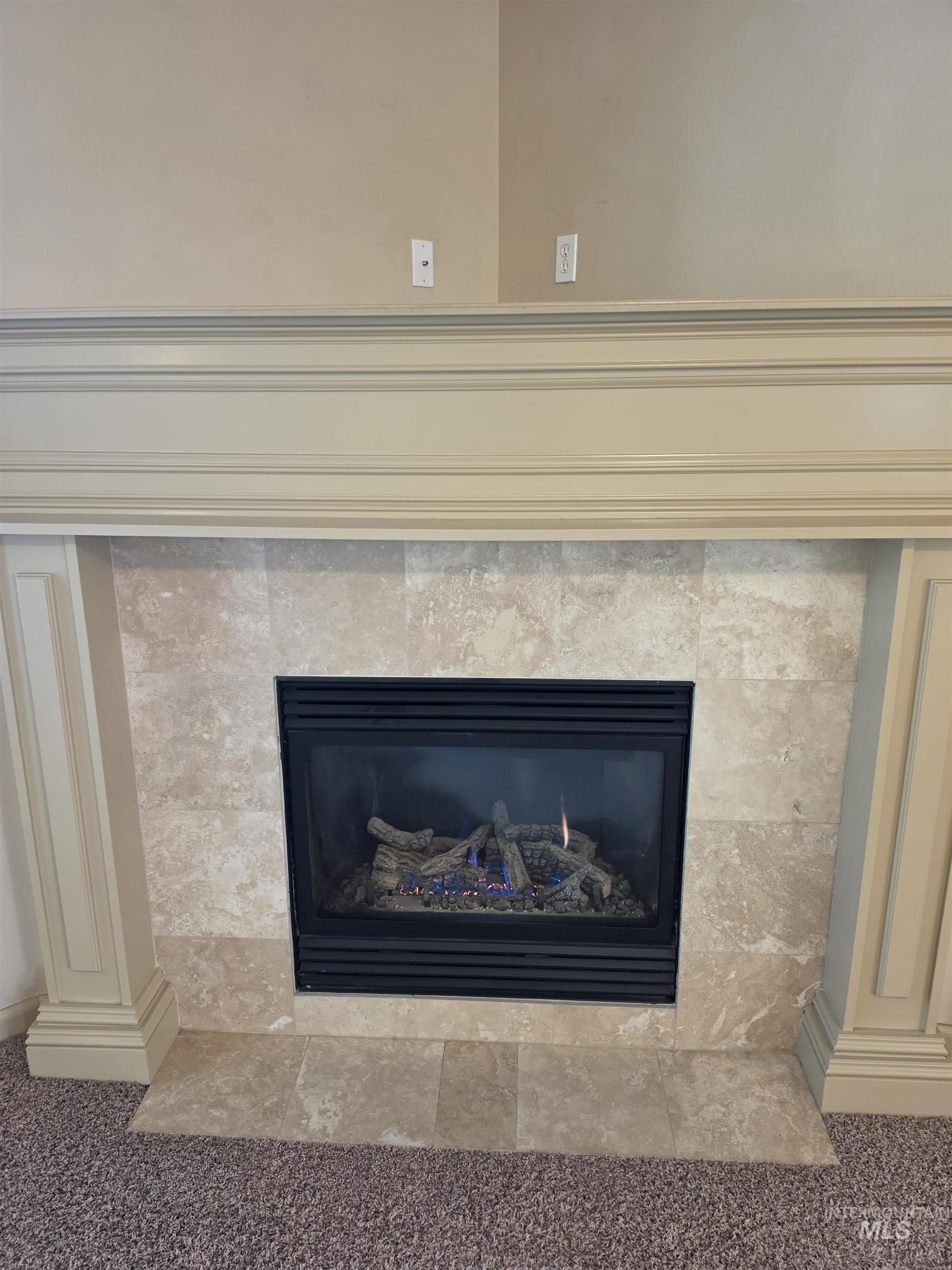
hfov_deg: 58.9
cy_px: 635
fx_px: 843
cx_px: 476
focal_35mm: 23
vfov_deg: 73.9
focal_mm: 6.5
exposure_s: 1/66
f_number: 1.4
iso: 250
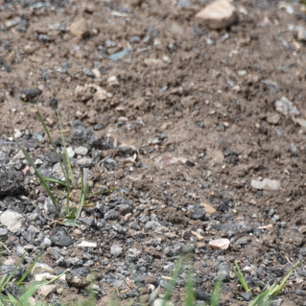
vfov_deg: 1.7
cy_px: 181
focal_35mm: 1022
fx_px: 10221
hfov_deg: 1.7
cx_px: -126
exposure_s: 1/640
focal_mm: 300
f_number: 5.6
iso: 160
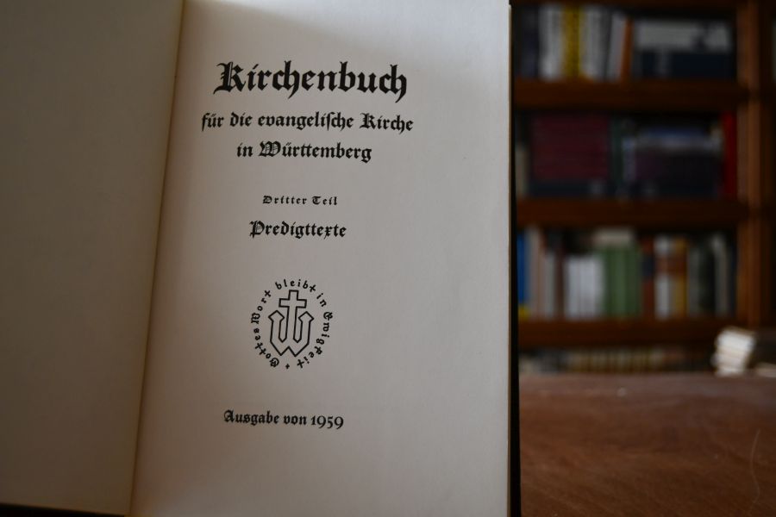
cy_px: 258
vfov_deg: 28.1
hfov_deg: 41.1
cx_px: 388
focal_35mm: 48
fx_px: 1035
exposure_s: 1/160
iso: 800
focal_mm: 32
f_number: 4.5
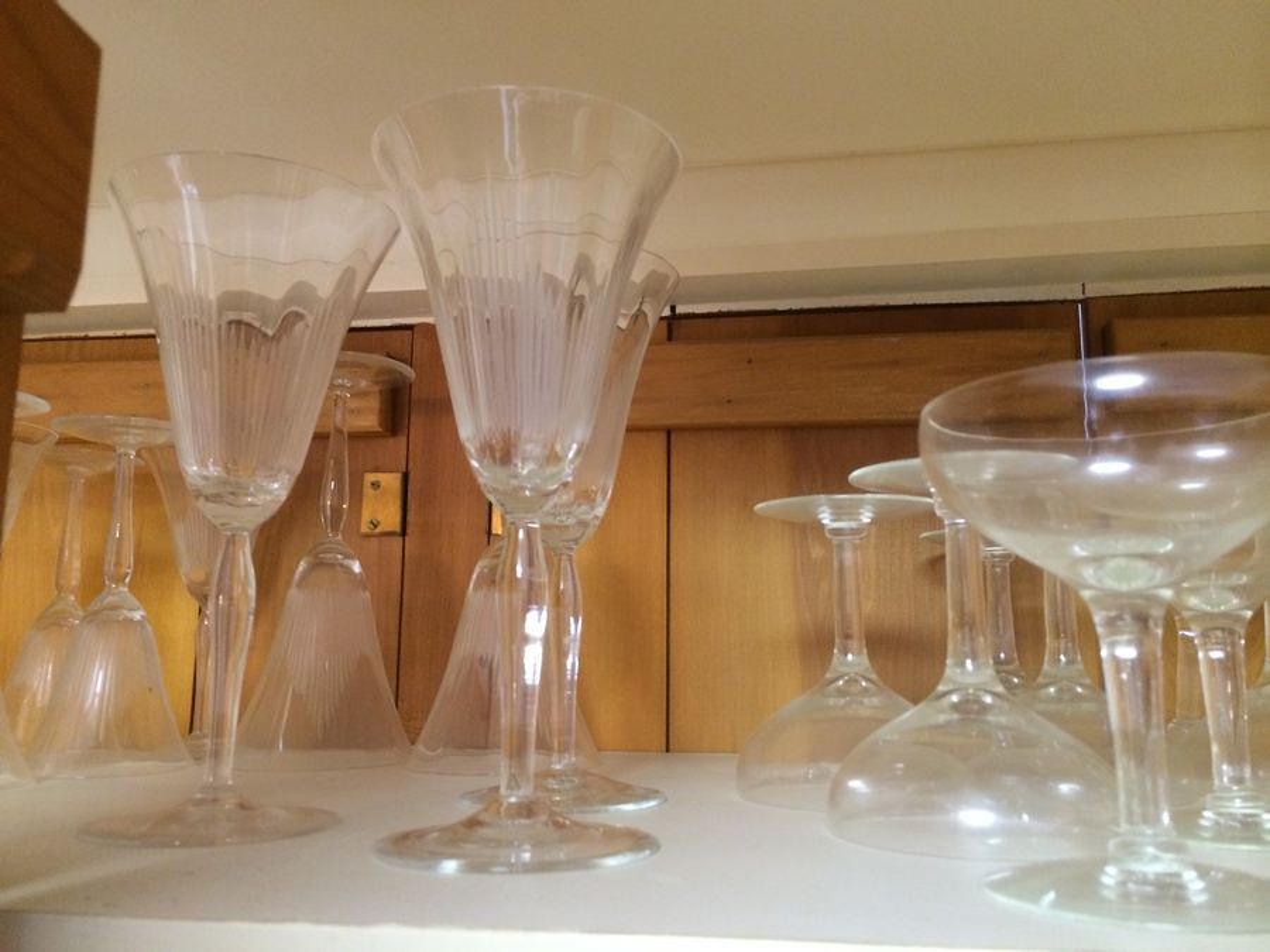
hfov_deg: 60.0
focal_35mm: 30
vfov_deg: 46.8
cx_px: 635
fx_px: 1101
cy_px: 476
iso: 320
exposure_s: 1/24
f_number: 2.2
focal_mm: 4.12
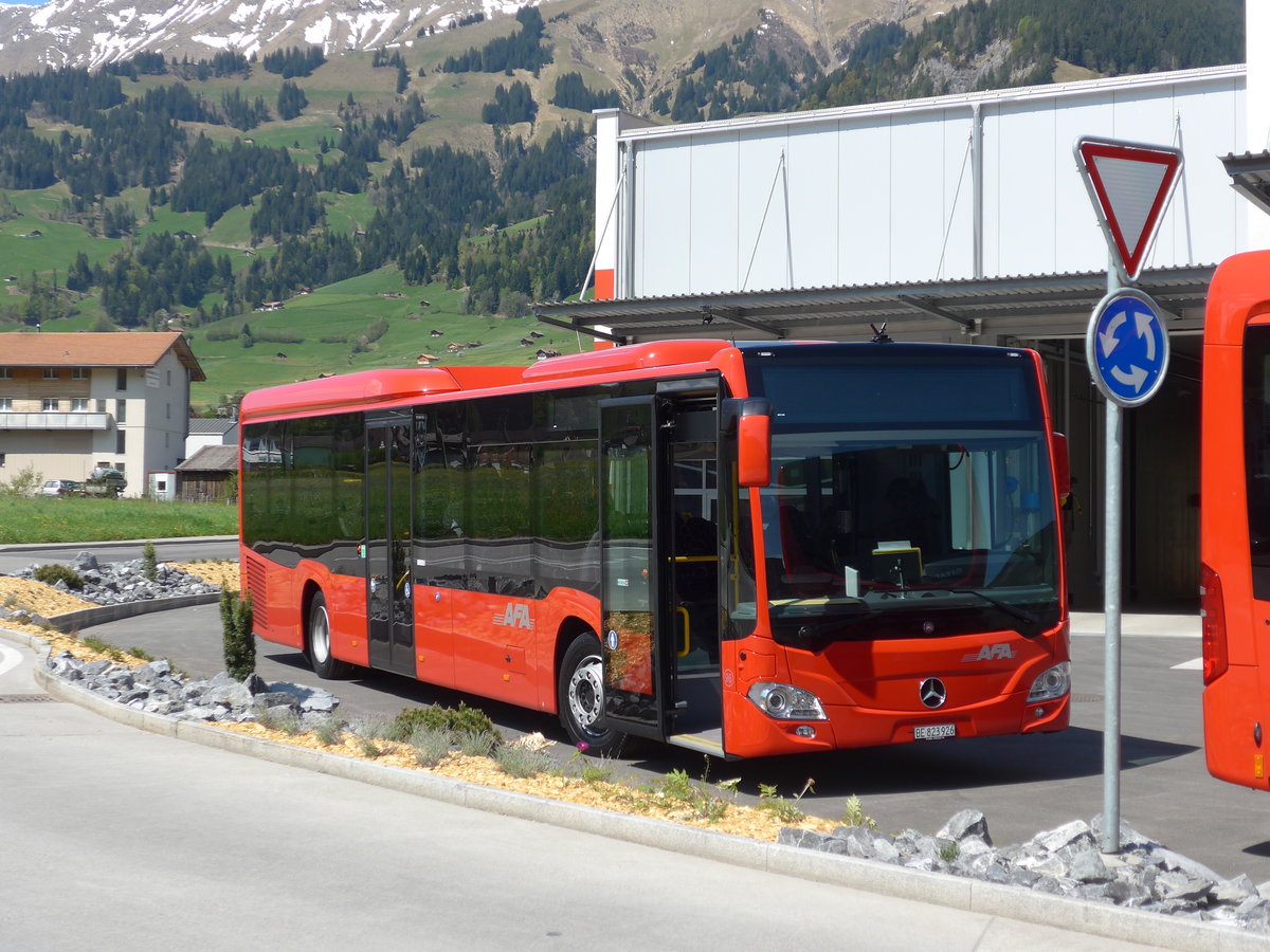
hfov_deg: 32.7
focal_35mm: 59
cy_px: 476
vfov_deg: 24.8
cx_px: 635
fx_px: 2165
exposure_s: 1/1000
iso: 80
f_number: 3.5
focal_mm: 12
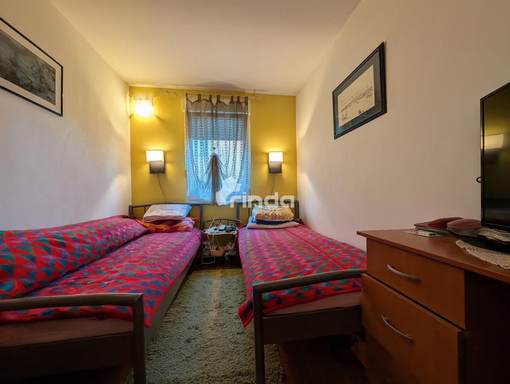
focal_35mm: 12
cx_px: 255
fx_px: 177
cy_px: 192
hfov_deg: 110.5
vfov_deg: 94.6
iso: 55
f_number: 1.7
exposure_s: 1/50
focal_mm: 2.02
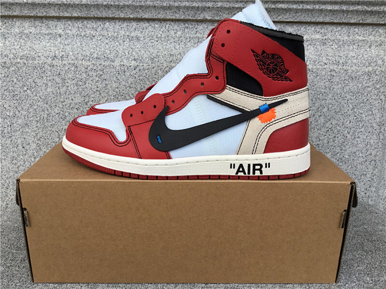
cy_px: 144
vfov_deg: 45.4
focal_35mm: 31
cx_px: 193
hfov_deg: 58.4
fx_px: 346
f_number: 2.4
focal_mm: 3.3
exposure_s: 1/362
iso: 25
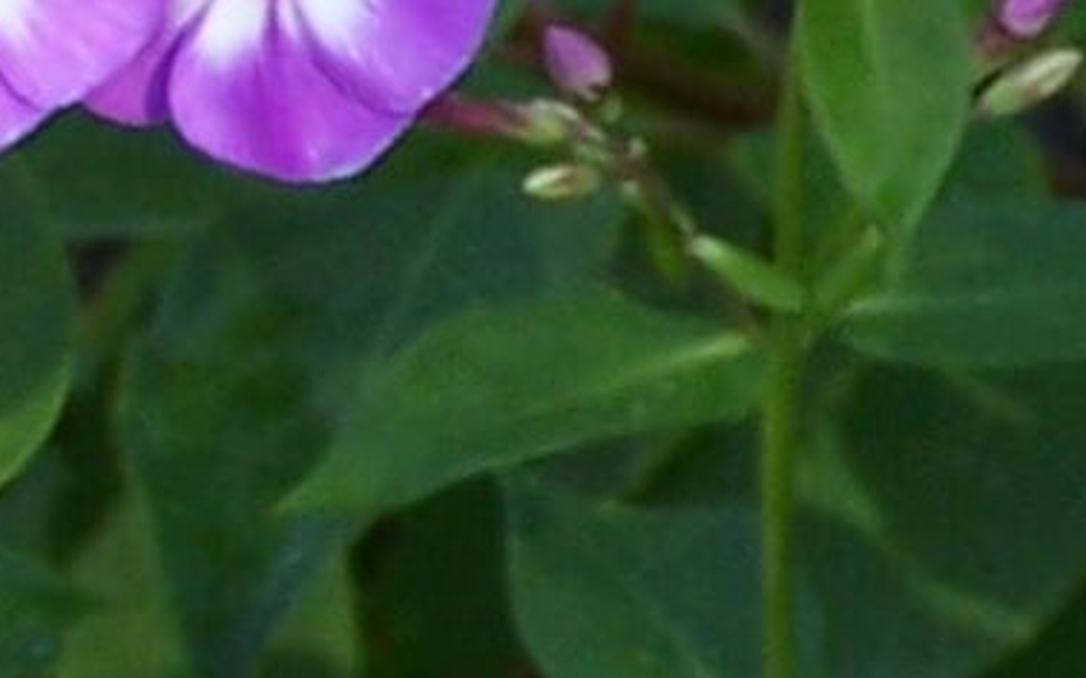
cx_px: 2692
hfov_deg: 4.5
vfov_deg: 2.9
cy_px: 408
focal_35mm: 459
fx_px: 13581
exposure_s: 1/125
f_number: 3.2
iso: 80
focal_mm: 10.7
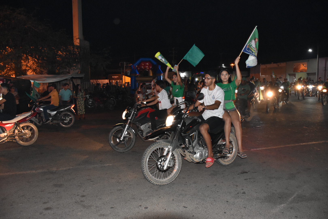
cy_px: 110
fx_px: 246
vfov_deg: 47.9
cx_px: 164
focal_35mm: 27
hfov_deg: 67.4
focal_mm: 18
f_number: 4.5
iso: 3200
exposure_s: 1/100
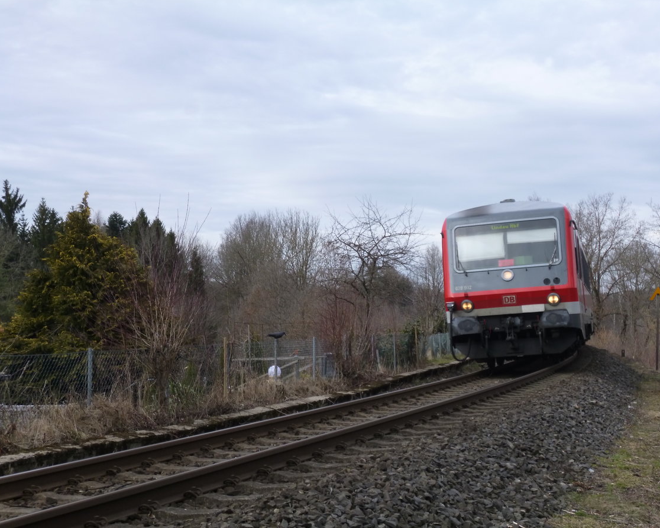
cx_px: 341
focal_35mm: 64
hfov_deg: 29.6
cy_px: 264
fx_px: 1250
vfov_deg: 23.9
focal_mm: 10.9
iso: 160
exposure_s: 1/200
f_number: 4.1
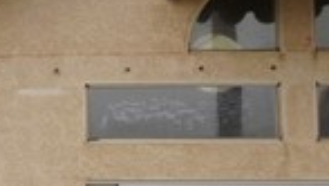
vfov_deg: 9.4
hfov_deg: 14.2
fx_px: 1118
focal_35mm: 128
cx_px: -318
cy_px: 214
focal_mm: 28
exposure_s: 1/125
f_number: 5.6
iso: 100
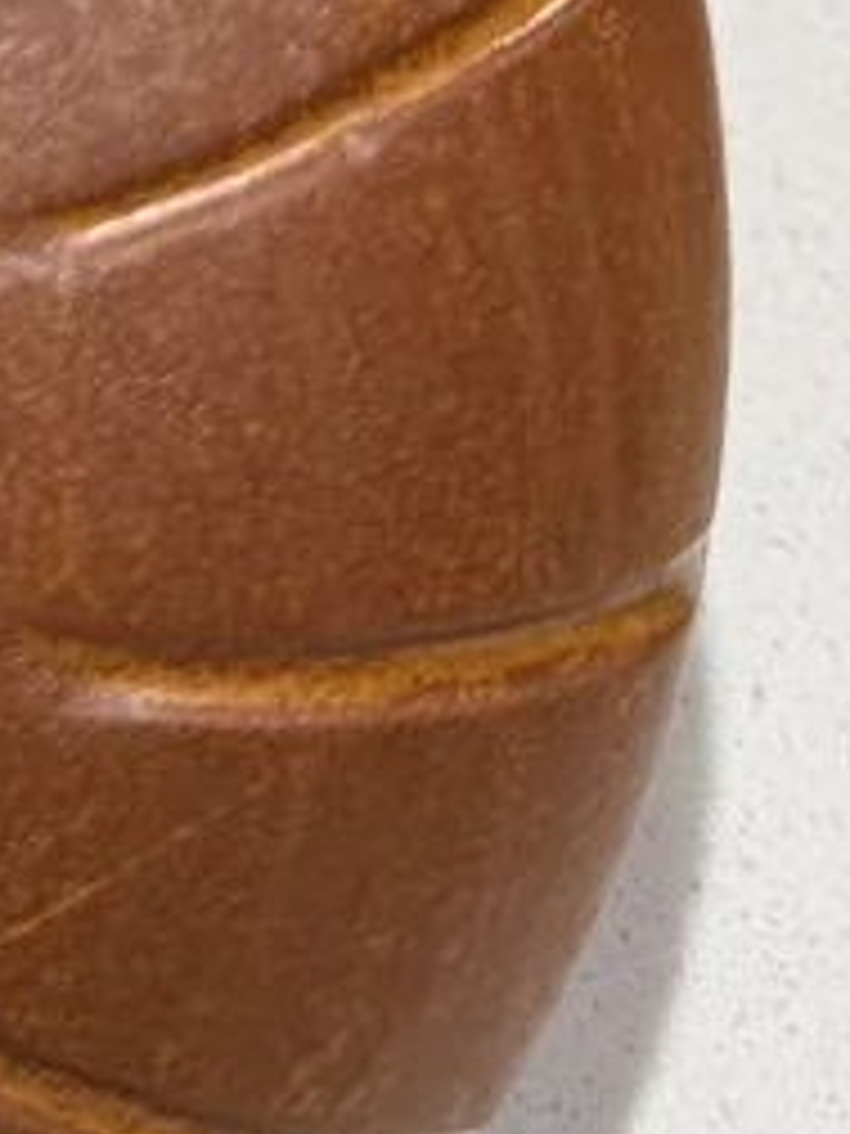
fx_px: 4485
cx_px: -1435
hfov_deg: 9.3
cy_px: -1606
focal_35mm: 137
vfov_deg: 11.7
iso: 64
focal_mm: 6.76
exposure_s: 1/188
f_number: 1.78
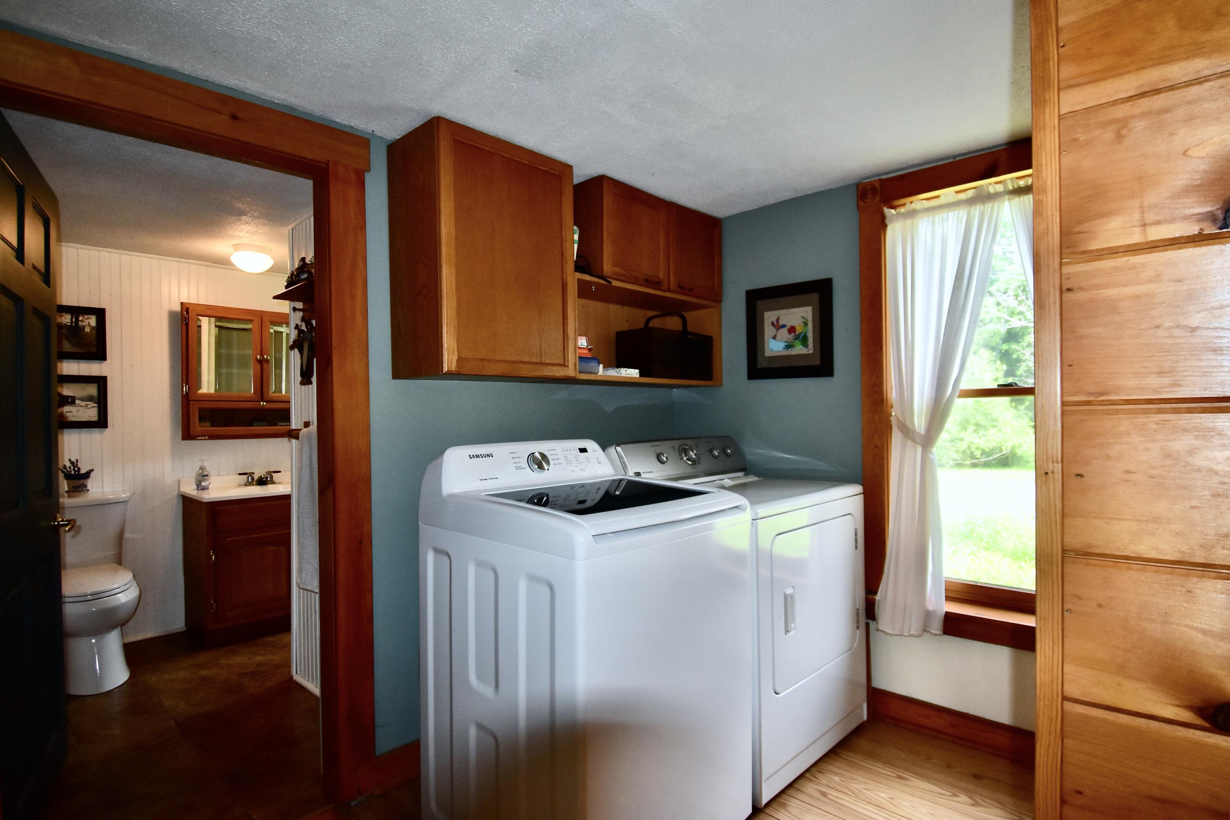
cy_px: 410
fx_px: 589
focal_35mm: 17
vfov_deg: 69.7
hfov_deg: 92.4
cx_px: 615
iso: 800
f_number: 5.6
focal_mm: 11.5
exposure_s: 1/125
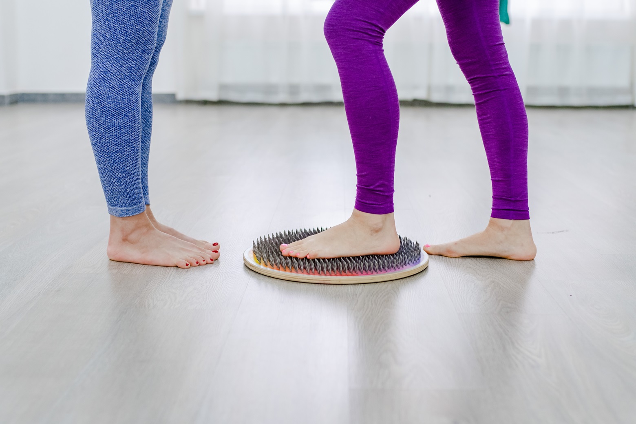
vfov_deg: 25.5
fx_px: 936
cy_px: 212
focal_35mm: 53
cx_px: 318
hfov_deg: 37.5
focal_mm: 35
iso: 1600
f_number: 2.2
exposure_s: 1/500
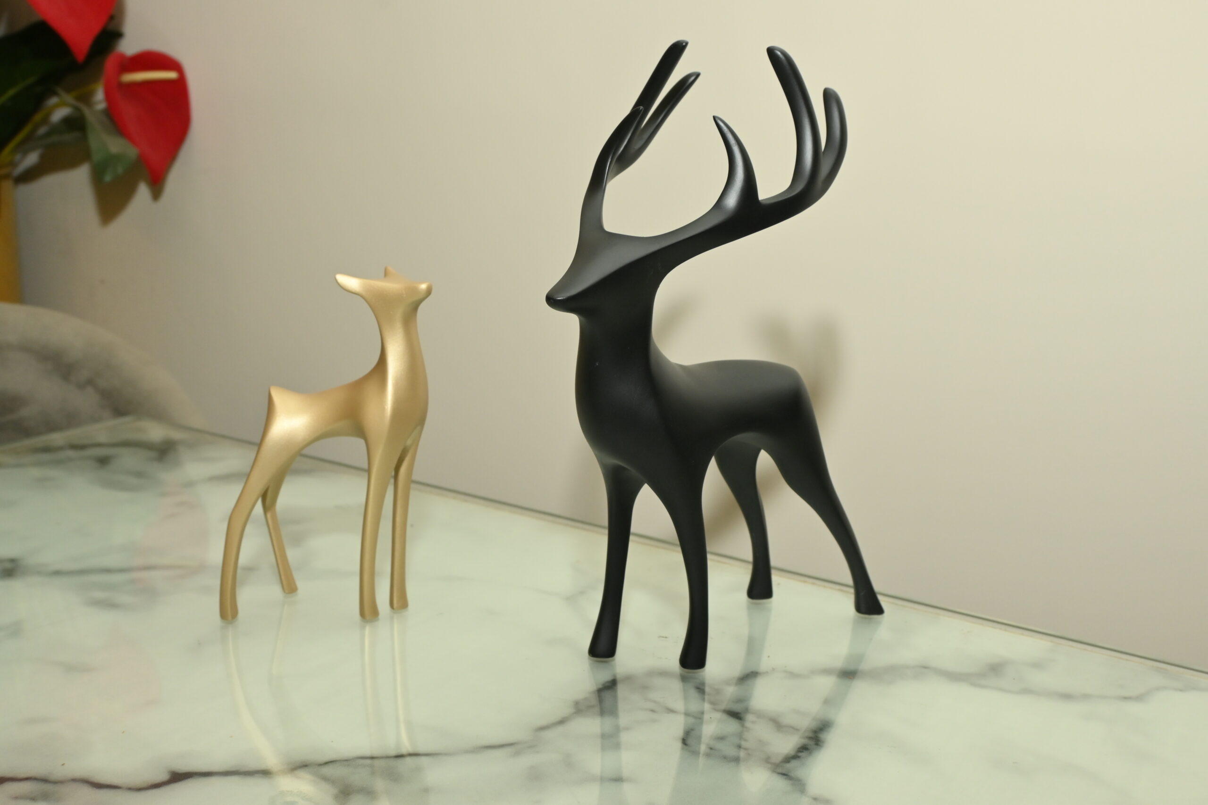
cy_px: 402
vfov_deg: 34.2
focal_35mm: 39
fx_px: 1309
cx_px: 604
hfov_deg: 49.6
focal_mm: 26
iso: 500
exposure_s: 1/100
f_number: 7.1
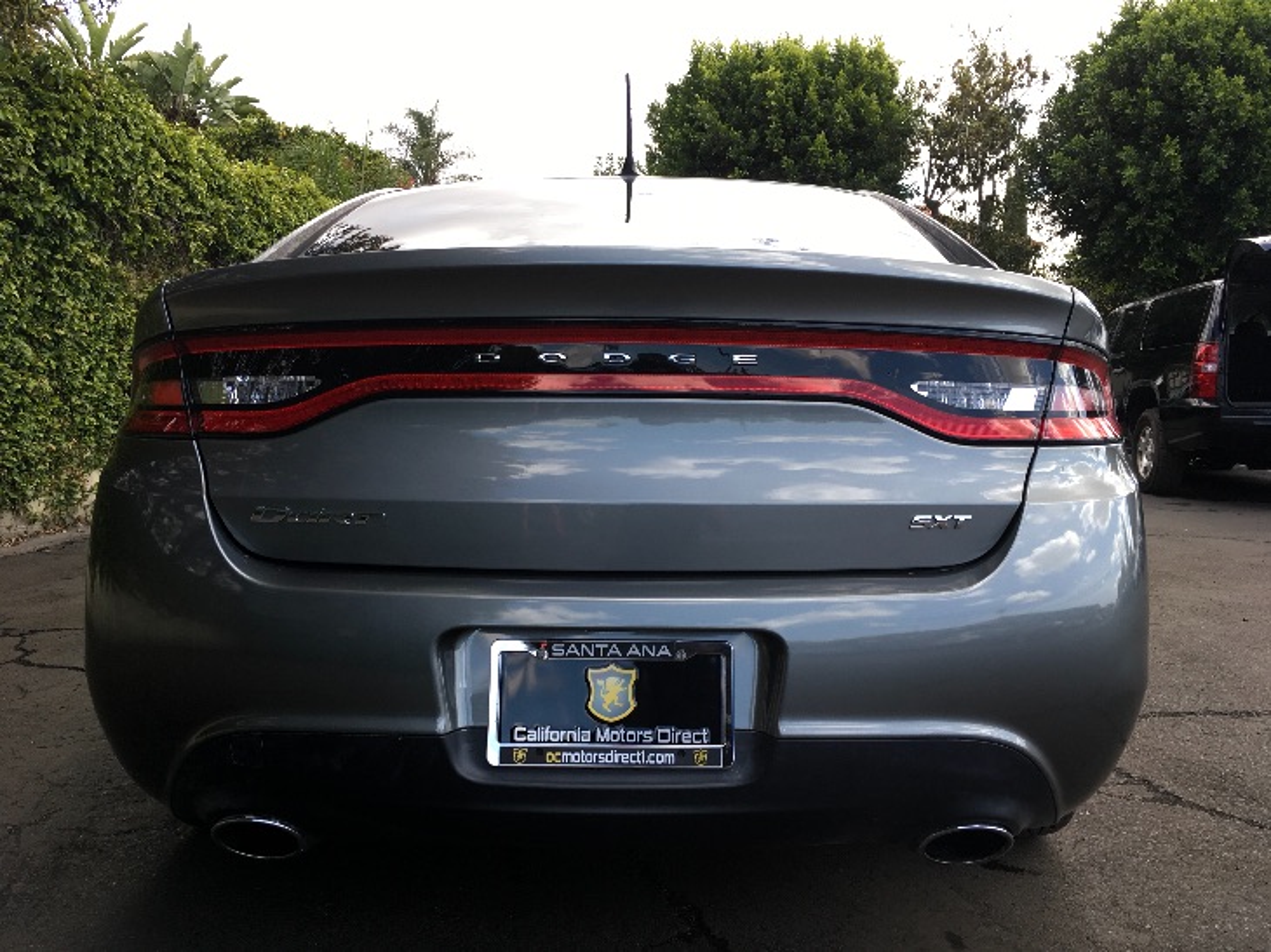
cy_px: 476
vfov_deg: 48.2
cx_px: 636
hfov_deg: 61.7
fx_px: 1064
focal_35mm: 29
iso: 25
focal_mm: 4.15
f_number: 2.2
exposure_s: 1/258
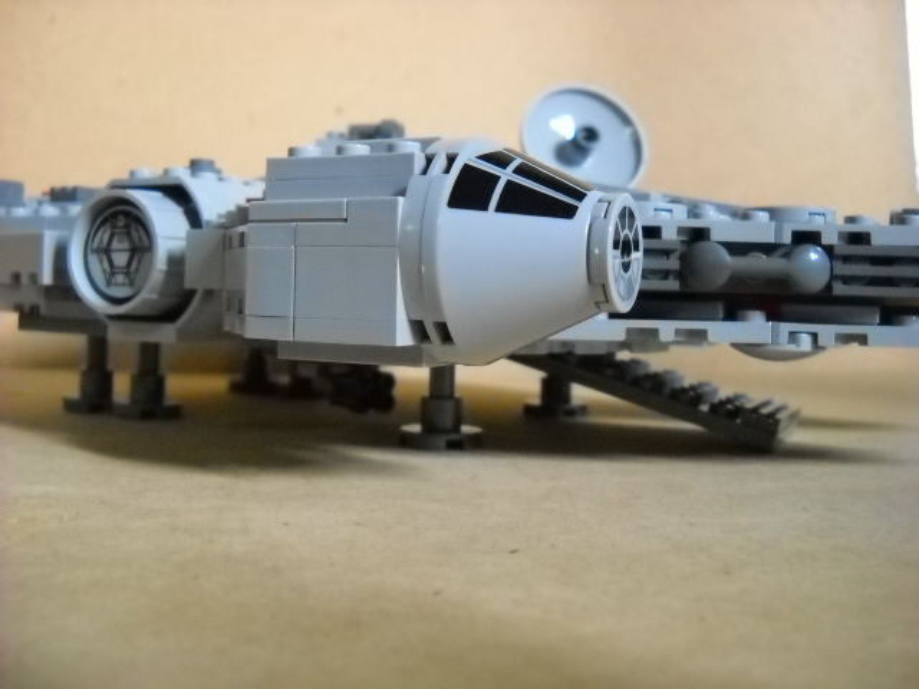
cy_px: 344
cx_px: 460
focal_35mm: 41
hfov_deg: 45.8
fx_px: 1088
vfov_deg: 35.1
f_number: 3.1
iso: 800
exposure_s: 1/8
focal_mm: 6.72
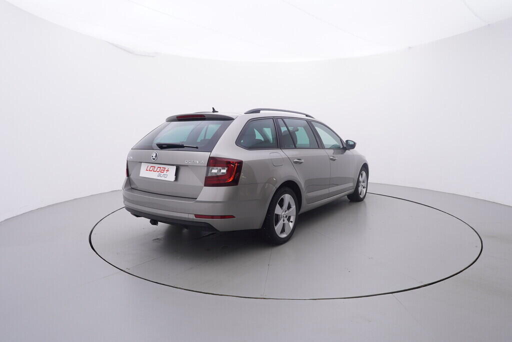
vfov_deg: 56.2
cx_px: 256
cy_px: 171
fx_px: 320
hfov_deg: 77.3
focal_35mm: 22
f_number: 5
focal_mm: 15
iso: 200
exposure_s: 1/80
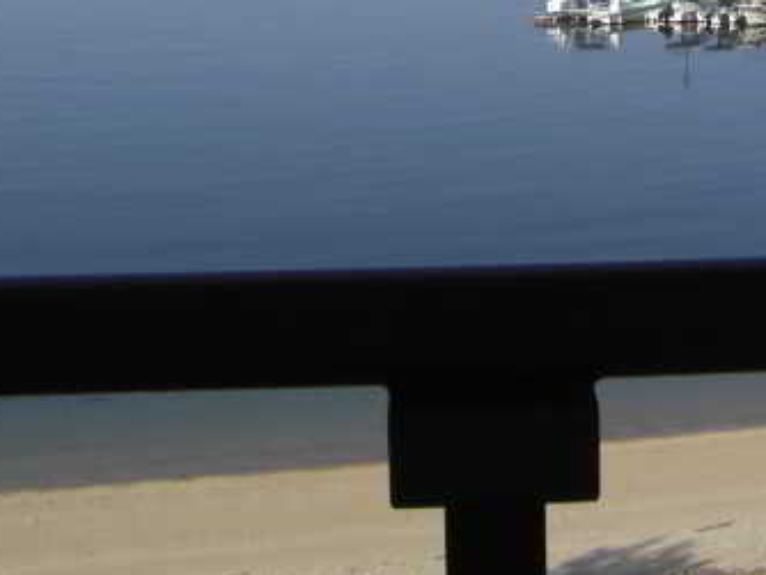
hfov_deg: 20.6
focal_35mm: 91
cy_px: -103
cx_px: 810
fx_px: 2015
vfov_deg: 15.7
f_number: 8
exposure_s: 1/160
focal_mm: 6.2
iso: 64
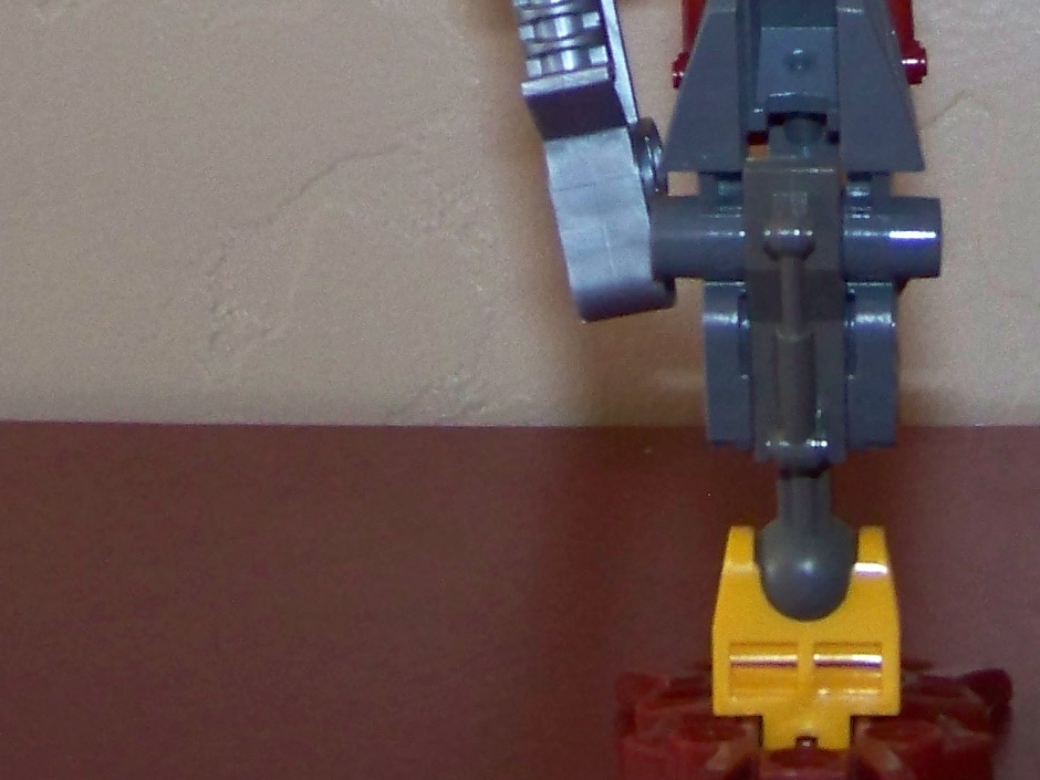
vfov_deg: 11.4
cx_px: 1012
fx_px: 3755
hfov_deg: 15.5
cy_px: -388
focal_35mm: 125
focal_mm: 5.85
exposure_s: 1/30
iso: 200
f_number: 2.8
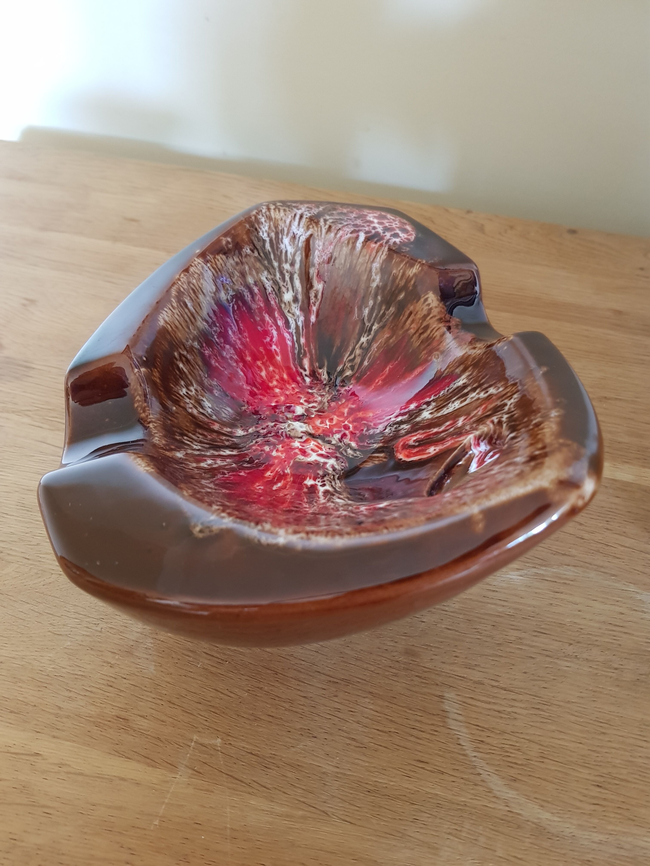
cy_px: 433
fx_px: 651
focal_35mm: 26
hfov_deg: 53.1
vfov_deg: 67.3
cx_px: 325
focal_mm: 4.2
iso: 200
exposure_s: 1/18
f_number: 1.7
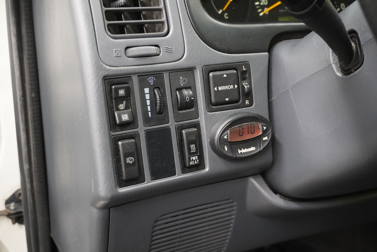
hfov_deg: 42.3
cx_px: 188
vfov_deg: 28.9
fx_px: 487
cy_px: 126
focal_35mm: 46
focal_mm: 31
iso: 5000
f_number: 5
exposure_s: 1/50
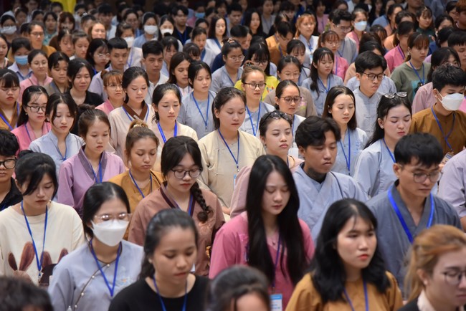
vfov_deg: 13.1
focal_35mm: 105
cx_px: 233
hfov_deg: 19.4
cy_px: 156
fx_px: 1360
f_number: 4.5
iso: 1600
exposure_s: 1/125
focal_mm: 105
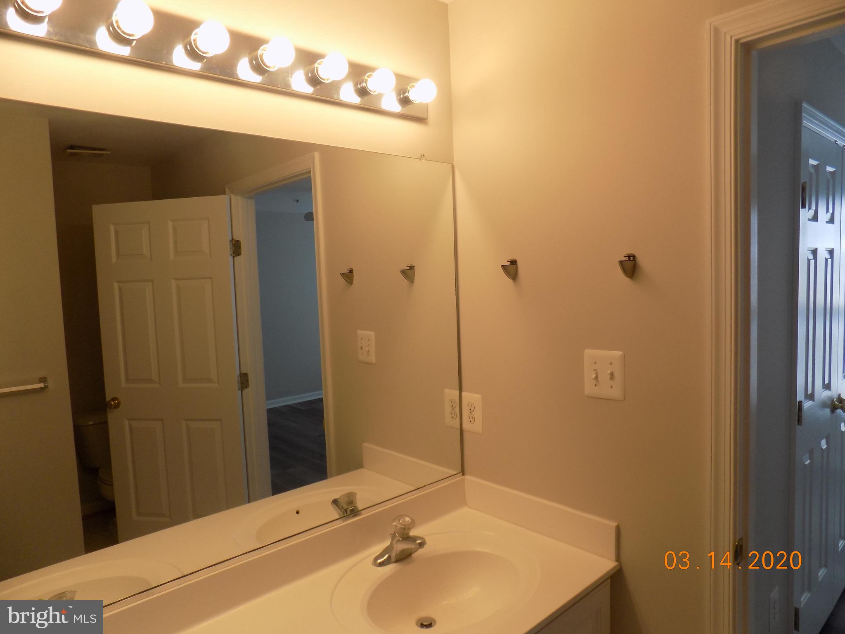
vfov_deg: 58.9
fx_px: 562
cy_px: 317
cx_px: 422
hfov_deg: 73.9
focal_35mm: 23
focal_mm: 4
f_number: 3.1
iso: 80
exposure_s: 1/100
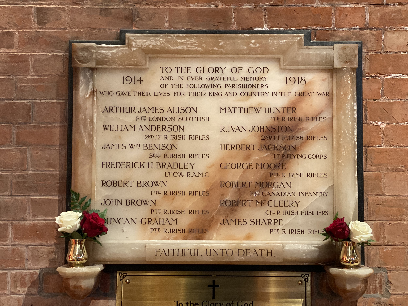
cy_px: 153
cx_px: 204
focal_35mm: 52
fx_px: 613
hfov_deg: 36.8
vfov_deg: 28.0
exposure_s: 1/25
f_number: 2
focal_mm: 6
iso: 320
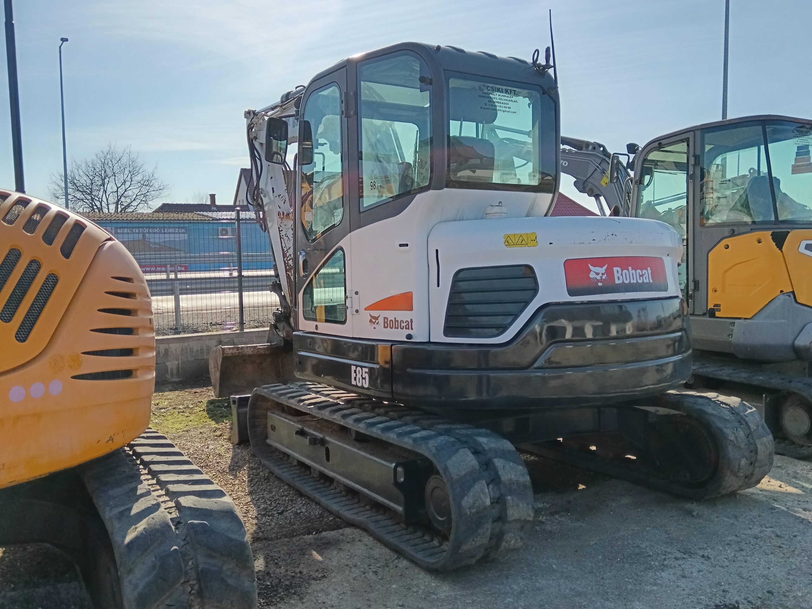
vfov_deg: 44.2
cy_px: 304
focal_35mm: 32
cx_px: 406
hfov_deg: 56.8
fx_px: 751
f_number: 1.9
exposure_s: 1/816
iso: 100
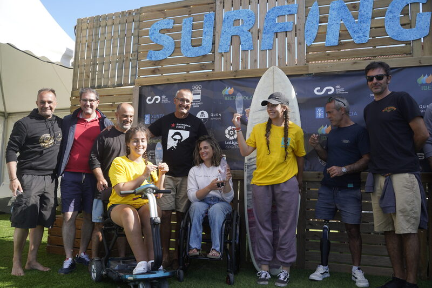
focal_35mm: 29
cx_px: 216
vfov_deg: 44.9
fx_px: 348
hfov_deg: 63.7
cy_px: 144
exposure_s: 1/200
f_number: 4.5
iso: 125
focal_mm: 29
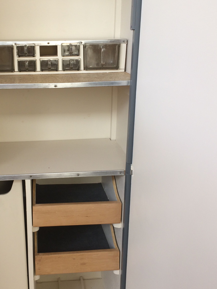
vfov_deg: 45.8
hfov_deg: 34.7
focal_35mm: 41
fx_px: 343
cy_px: 144
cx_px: 69
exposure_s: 1/33
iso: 40
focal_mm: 4.15
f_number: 2.2
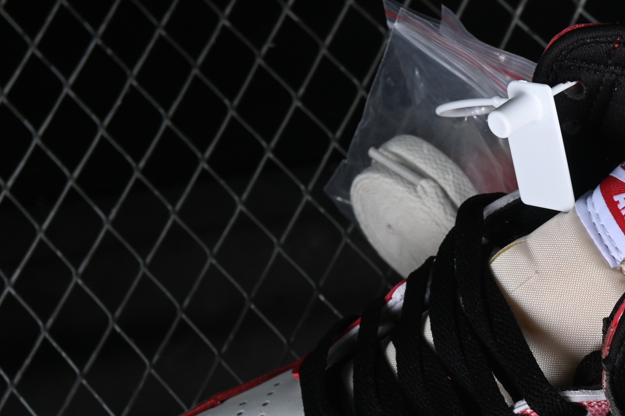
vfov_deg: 7.5
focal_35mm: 181
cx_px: 609
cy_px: 493
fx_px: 3142
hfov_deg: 11.3
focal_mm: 50
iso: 160
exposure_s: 1/60
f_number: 8
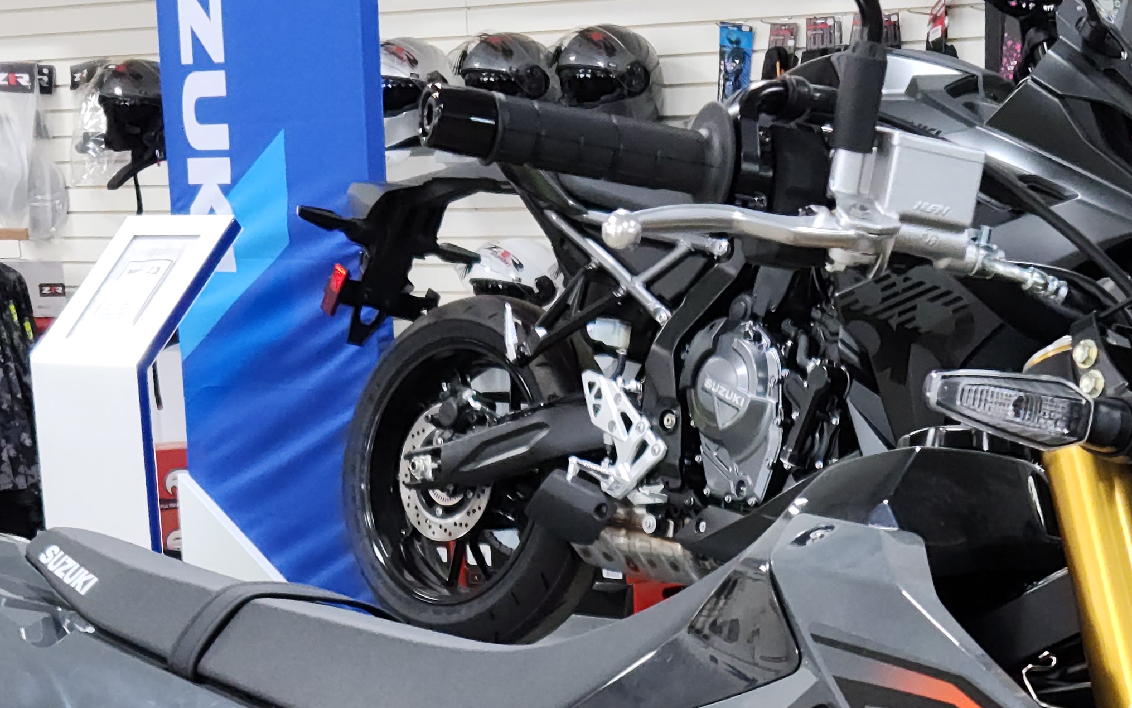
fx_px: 3024
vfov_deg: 12.3
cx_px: 869
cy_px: 1248
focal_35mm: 98
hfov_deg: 21.0
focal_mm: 5.4
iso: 80
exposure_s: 1/60
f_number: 1.8
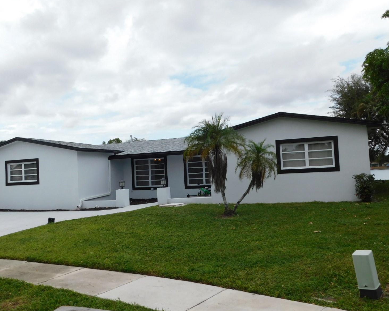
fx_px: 368
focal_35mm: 32
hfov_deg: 55.6
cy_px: 156
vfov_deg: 45.8
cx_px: 179
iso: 125
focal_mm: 5.3
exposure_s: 1/1000
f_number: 3.2
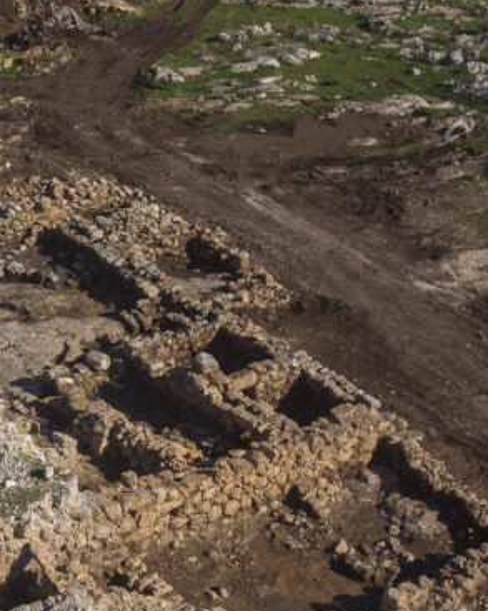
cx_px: -97
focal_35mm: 82
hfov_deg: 17.8
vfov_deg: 23.0
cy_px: 468
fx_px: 1482
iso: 100
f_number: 10
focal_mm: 20
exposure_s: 1/320
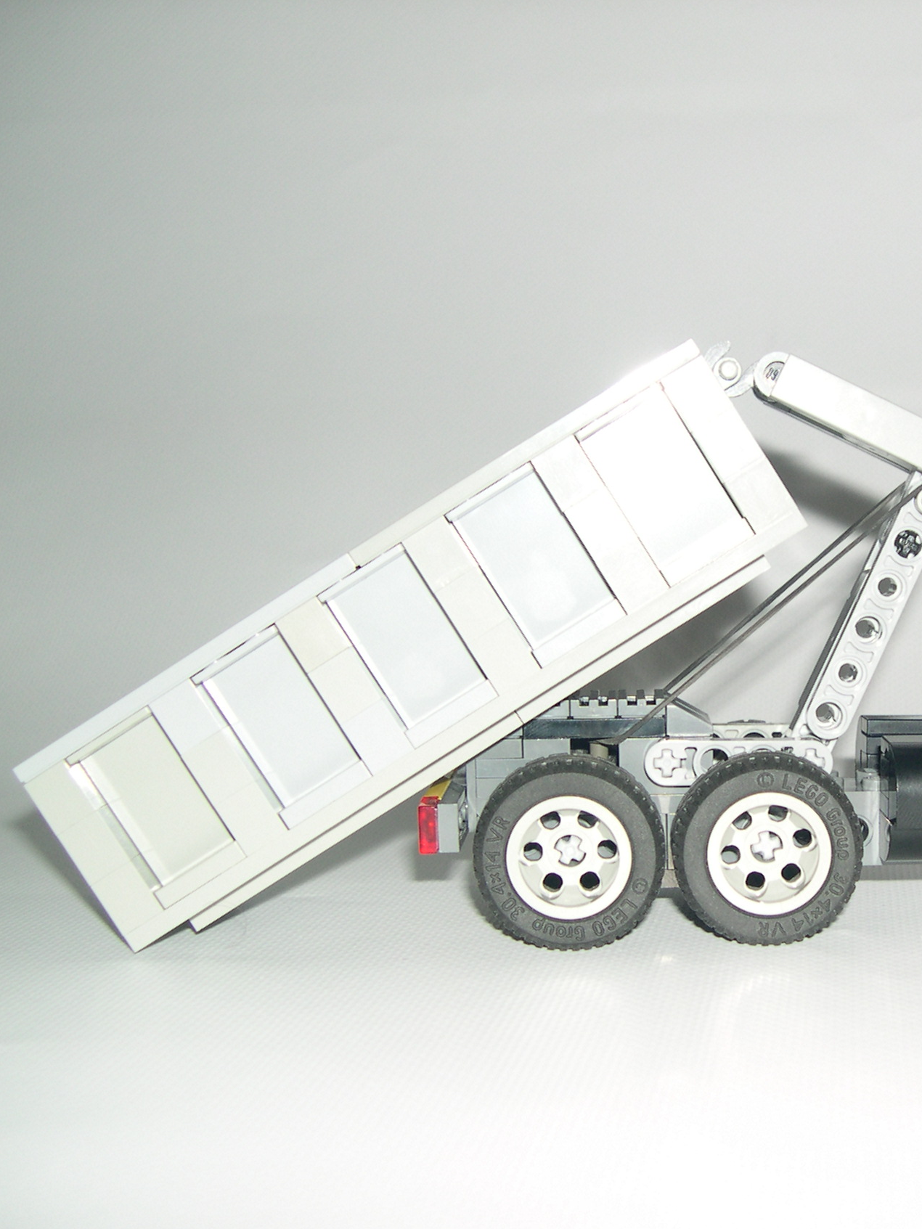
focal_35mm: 51
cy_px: 617
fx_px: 1811
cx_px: 788
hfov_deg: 27.7
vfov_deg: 37.5
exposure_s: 1/60
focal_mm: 8
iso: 100
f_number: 2.8
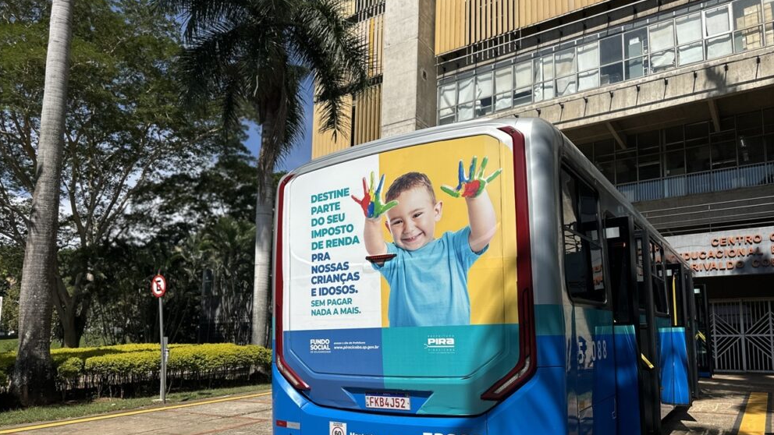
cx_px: 390
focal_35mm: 27
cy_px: 280
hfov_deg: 69.9
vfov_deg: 42.5
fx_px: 554
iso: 80
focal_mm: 6.86
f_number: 1.78
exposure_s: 1/7042
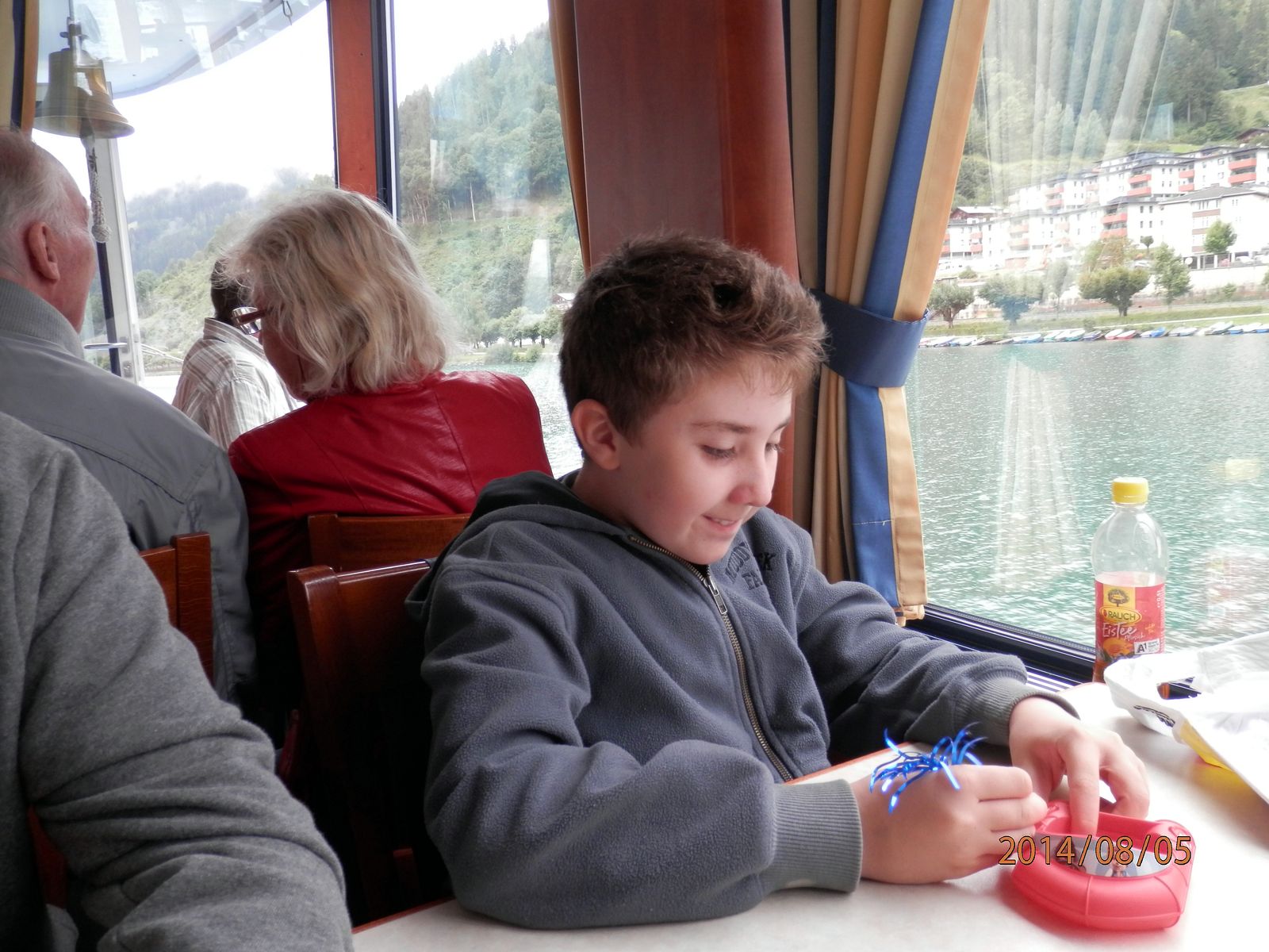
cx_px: 634
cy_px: 476
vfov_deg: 51.4
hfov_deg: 65.3
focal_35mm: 27
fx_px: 990
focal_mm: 5
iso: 100
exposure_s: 1/50
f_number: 3.2
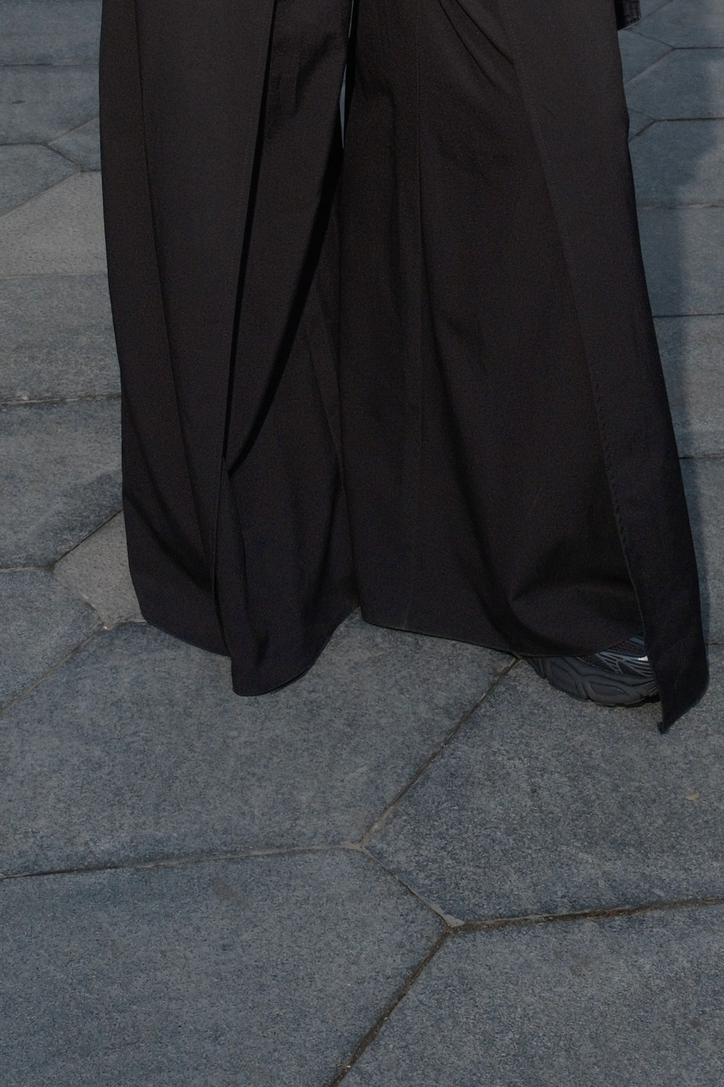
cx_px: 301
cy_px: -273
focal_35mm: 76
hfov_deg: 17.9
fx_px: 2293
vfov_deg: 23.9
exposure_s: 1/125
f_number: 10
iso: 400
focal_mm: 18.1
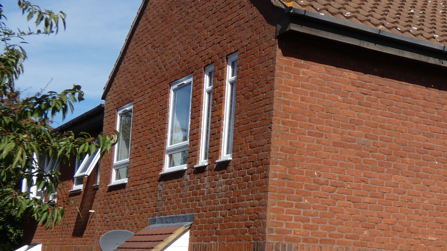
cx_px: 346
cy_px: 185
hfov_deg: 31.7
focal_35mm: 65
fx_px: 770
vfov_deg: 18.4
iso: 80
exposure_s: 1/1000
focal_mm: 5.8
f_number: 4
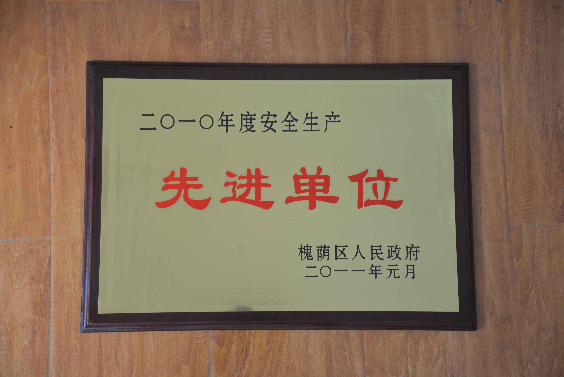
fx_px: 1034
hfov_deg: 30.5
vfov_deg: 20.6
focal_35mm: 66
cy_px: 188
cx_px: 282
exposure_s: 1/30
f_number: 4.5
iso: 1250
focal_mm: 66
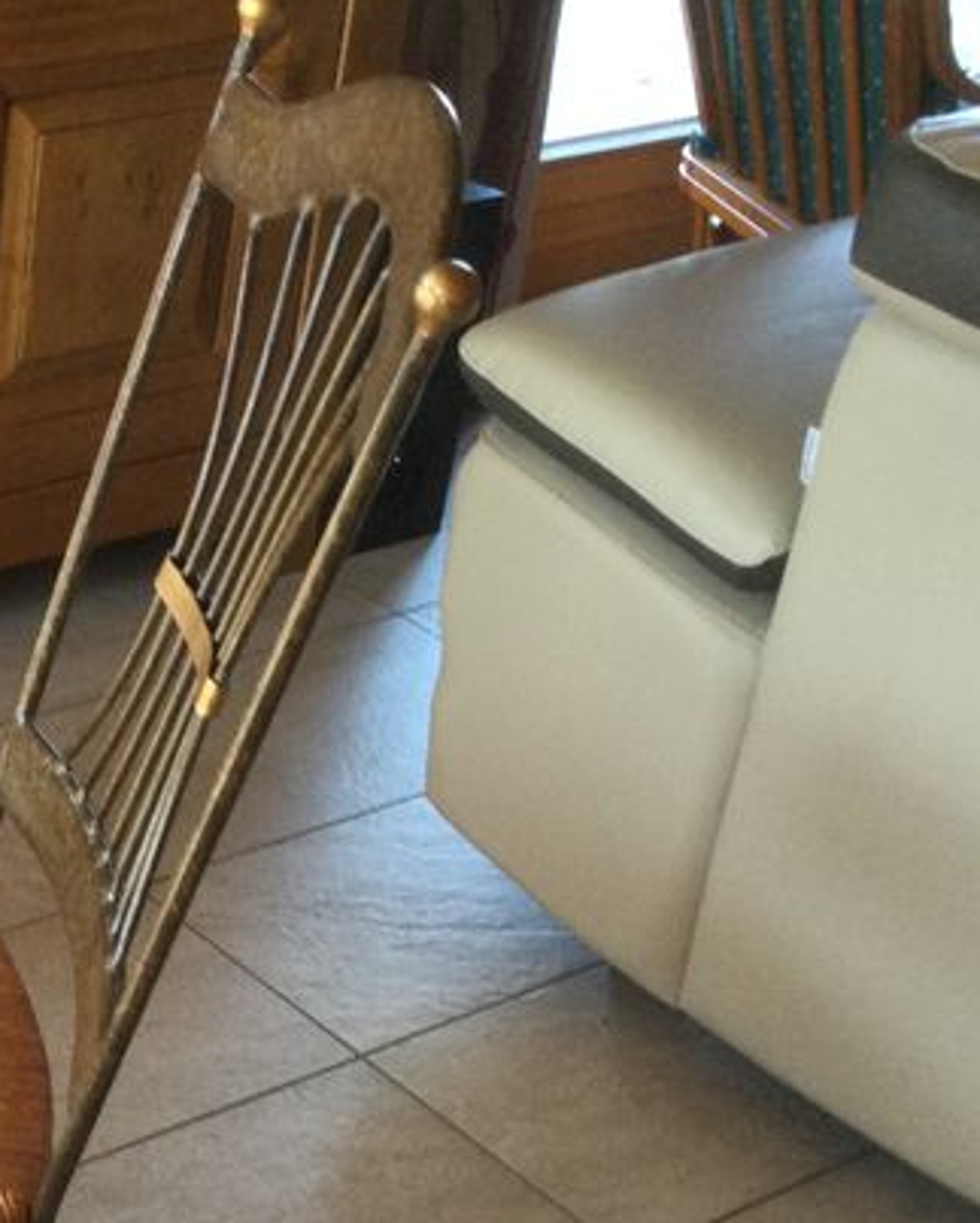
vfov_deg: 24.8
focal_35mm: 75
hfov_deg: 19.5
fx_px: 2716
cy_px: 1035
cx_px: -118
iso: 64
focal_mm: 3.3
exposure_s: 1/33
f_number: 2.4
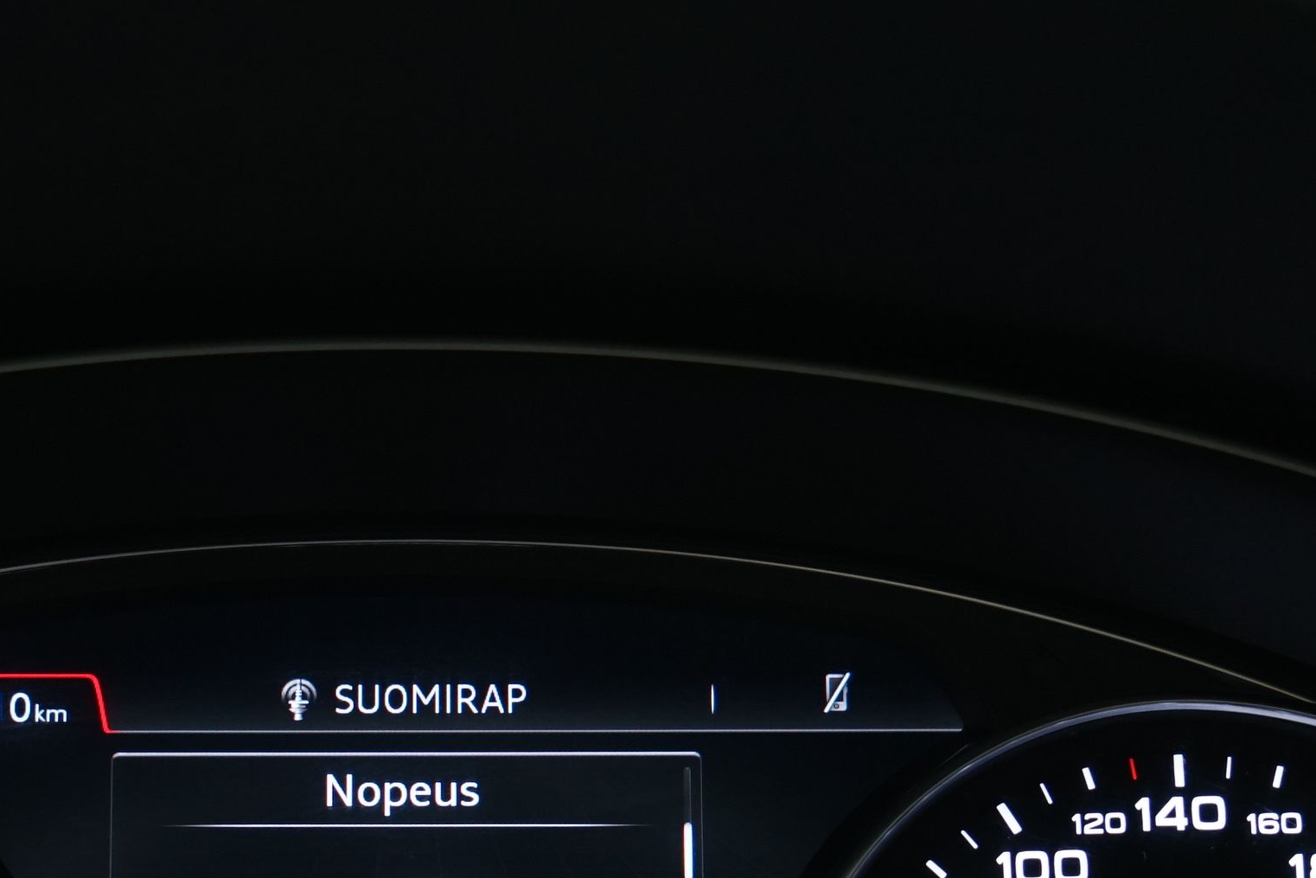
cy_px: 822
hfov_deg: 26.8
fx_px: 2742
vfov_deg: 17.9
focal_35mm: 75
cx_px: 438
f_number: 4.5
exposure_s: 1/20
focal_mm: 29
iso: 800
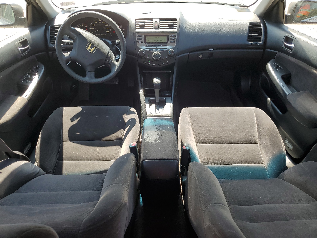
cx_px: 158
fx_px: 238
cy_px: 119
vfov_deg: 53.1
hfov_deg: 67.3
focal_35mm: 26
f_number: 1.5
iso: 50
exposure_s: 1/312
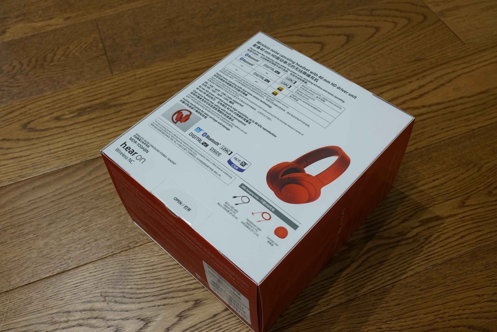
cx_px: 248
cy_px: 166
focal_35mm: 35
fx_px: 483
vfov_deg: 37.9
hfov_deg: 54.4
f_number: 9
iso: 2000
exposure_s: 1/100
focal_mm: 35
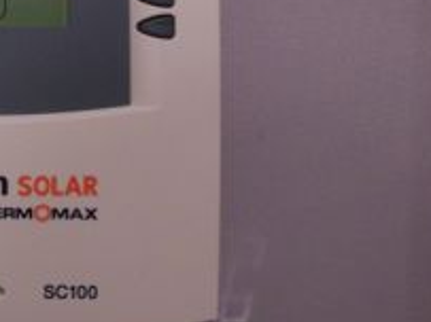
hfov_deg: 22.0
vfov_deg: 17.1
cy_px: 160
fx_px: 1070
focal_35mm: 86
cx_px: 14
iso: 140
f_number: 2.8
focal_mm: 7.2
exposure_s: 1/8
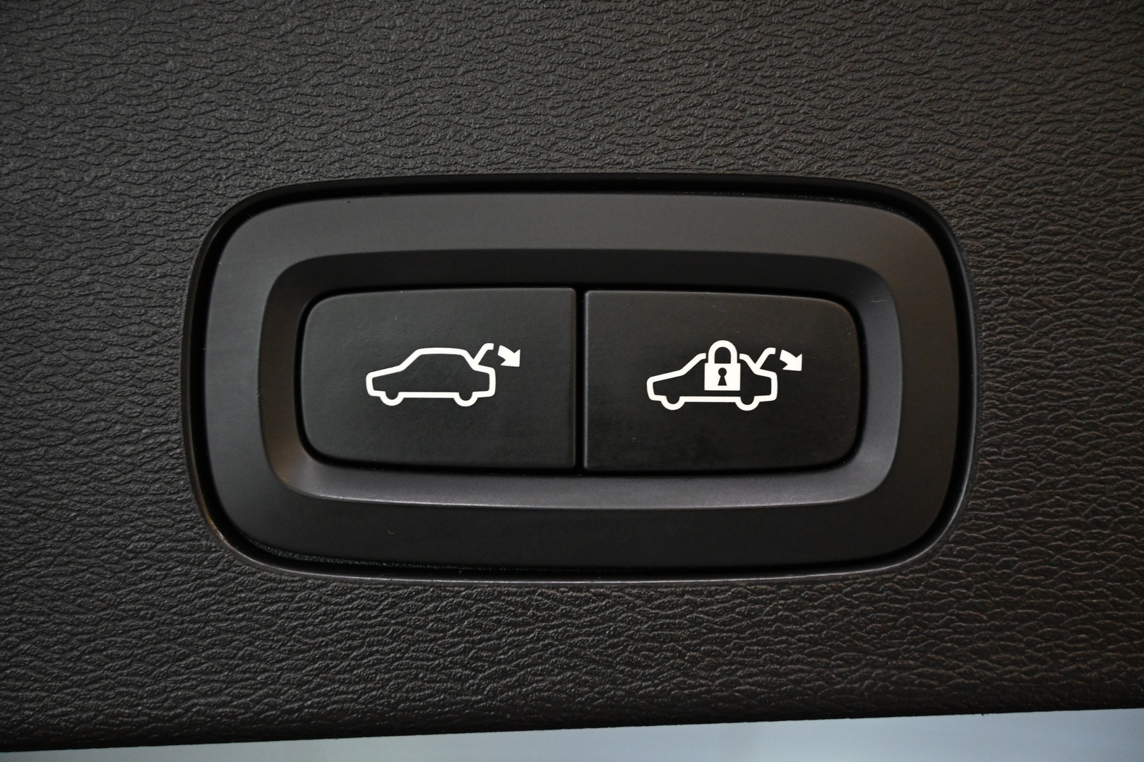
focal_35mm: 46
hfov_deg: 43.0
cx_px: 572
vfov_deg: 29.4
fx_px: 1454
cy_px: 381
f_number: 4.8
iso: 2500
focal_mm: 30.5
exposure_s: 1/50
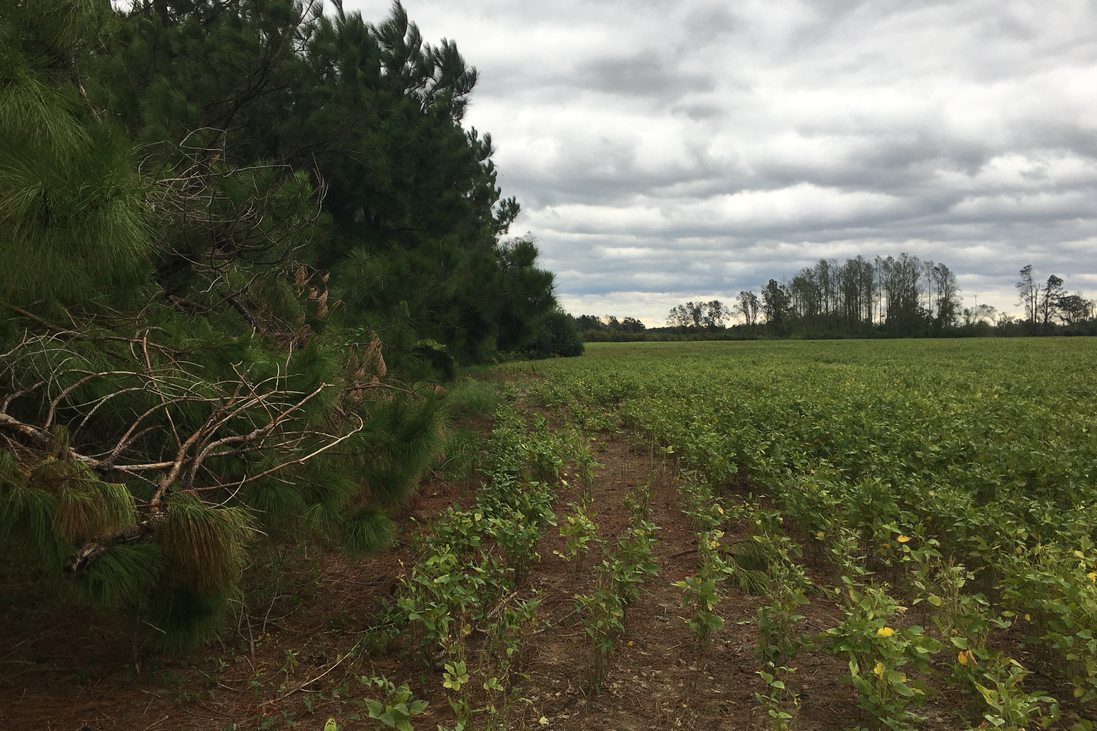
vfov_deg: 42.3
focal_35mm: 31
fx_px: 945
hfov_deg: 60.3
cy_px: 365
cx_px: 534
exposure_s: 1/292
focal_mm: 4.15
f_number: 2.2
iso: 25
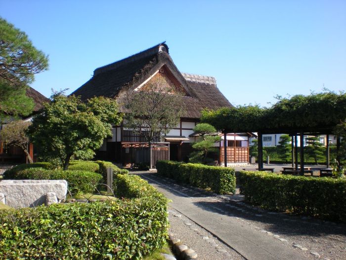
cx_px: 173
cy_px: 130
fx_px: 380
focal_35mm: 38
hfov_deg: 49.0
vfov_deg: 37.7
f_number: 4.6
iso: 64
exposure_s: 1/252
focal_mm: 6.3
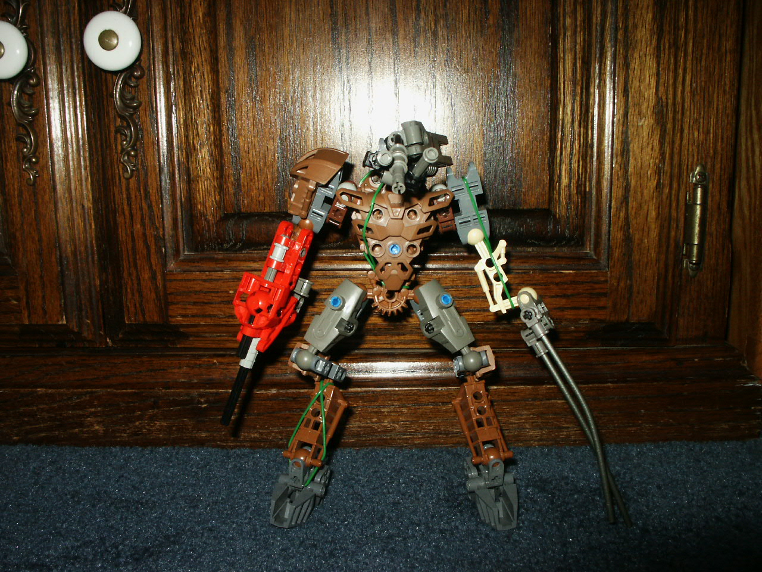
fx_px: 770
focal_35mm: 35
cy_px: 286
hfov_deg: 52.6
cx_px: 381
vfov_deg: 40.7
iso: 200
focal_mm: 7.18
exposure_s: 1/45
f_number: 6.7
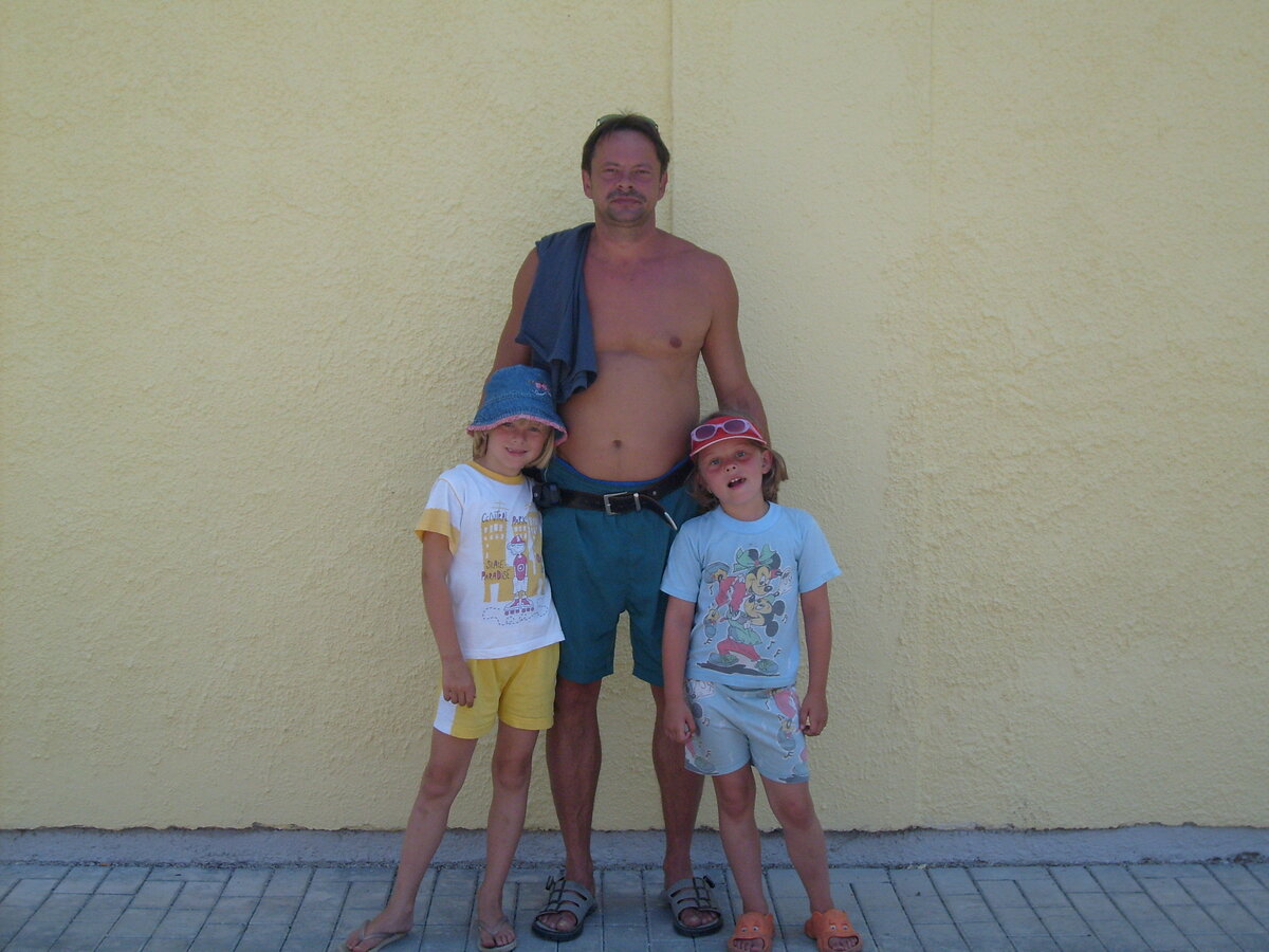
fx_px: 1906
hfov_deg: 36.8
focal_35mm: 52
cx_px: 634
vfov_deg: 28.0
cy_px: 476
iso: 80
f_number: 8.4
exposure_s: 1/125
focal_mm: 8.7
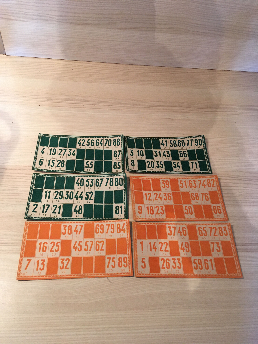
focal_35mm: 29
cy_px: 172
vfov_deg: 61.7
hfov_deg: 48.2
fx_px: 288
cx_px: 129
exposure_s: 1/33
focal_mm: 4.15
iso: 200
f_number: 2.2
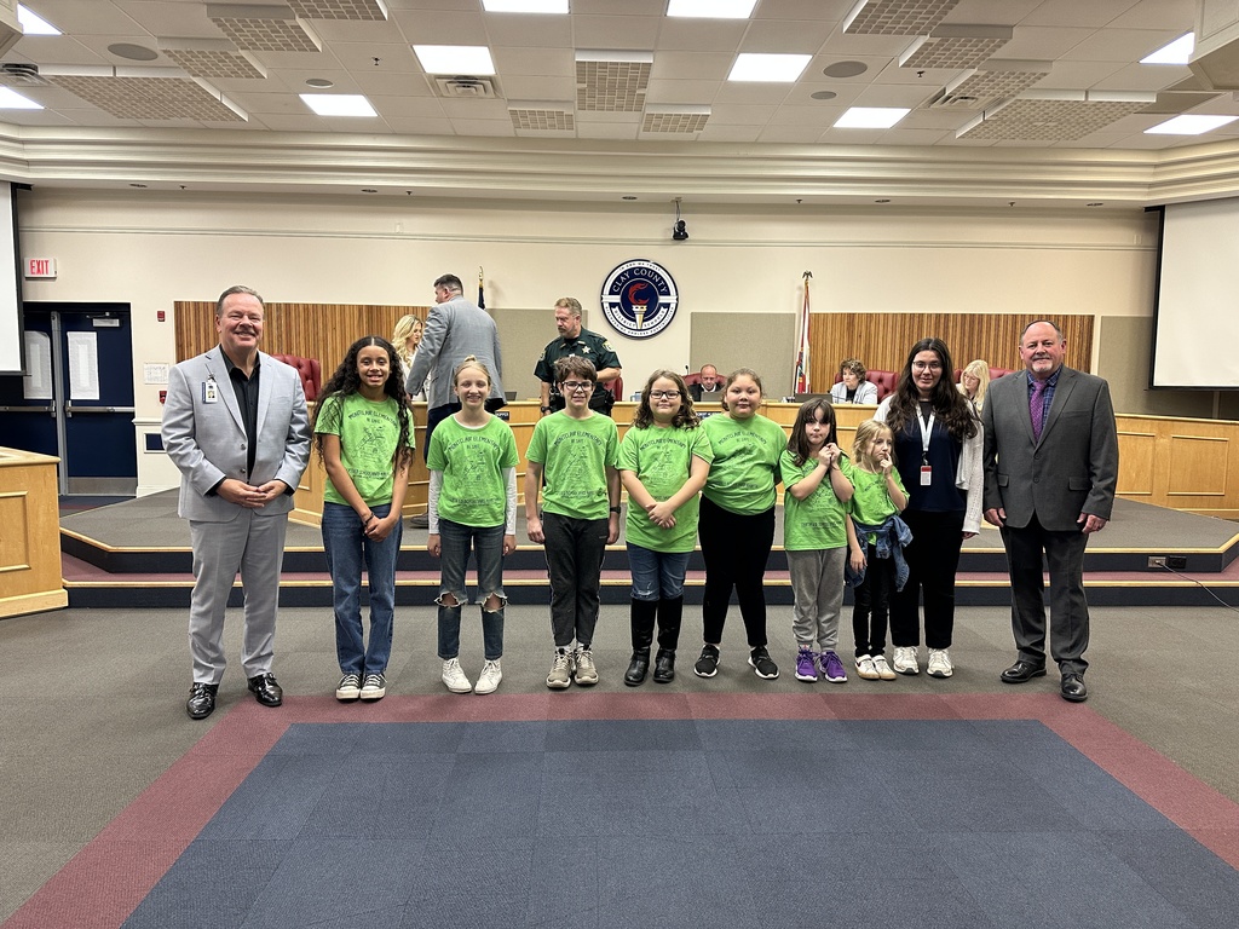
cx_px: 620
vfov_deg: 56.8
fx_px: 859
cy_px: 464
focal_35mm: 24
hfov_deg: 71.6
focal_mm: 6.86
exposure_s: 1/60
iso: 250
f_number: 1.78
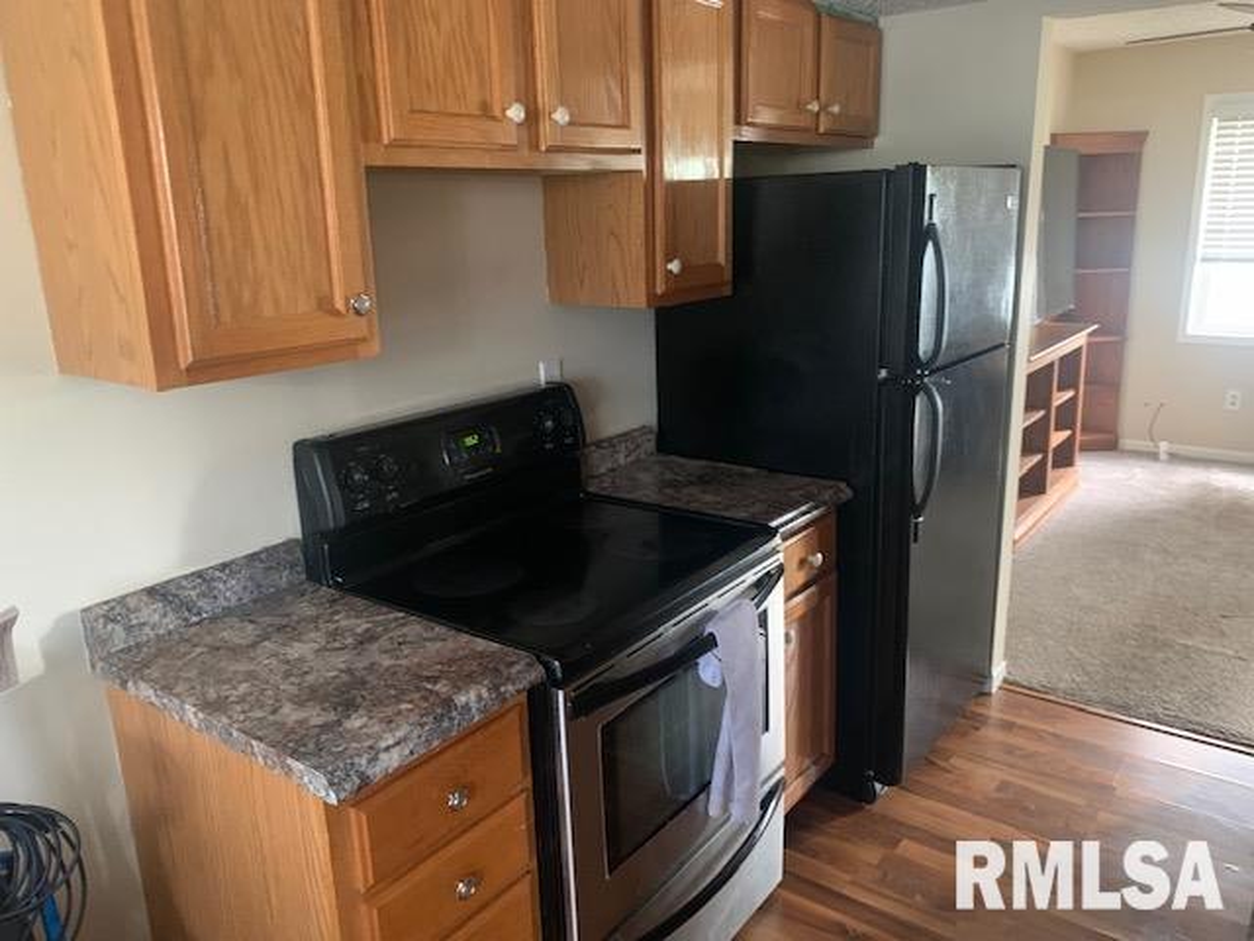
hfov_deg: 67.3
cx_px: 627
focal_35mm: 26
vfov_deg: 53.1
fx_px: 942
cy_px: 470
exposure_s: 1/30
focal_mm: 4.25
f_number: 1.8
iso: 500
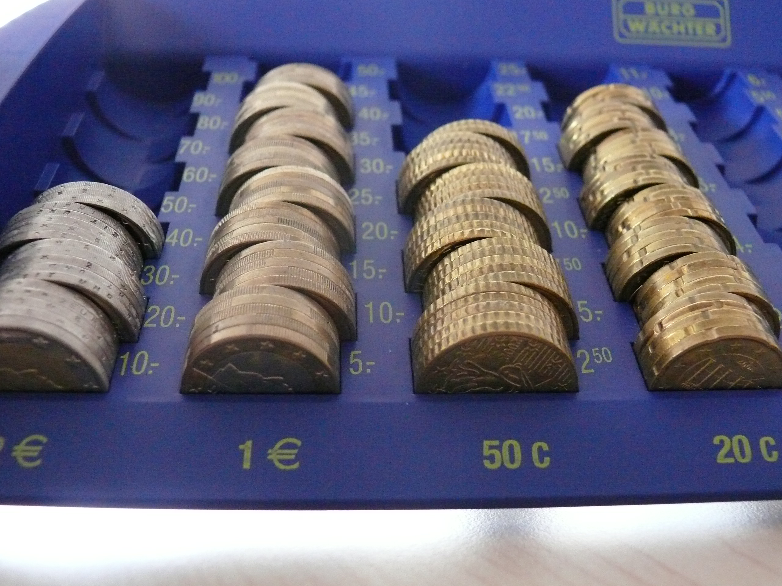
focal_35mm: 45
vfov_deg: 32.2
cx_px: 391
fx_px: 1017
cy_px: 293
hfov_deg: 42.1
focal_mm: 8.9
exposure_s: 1/25
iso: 800
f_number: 2.8
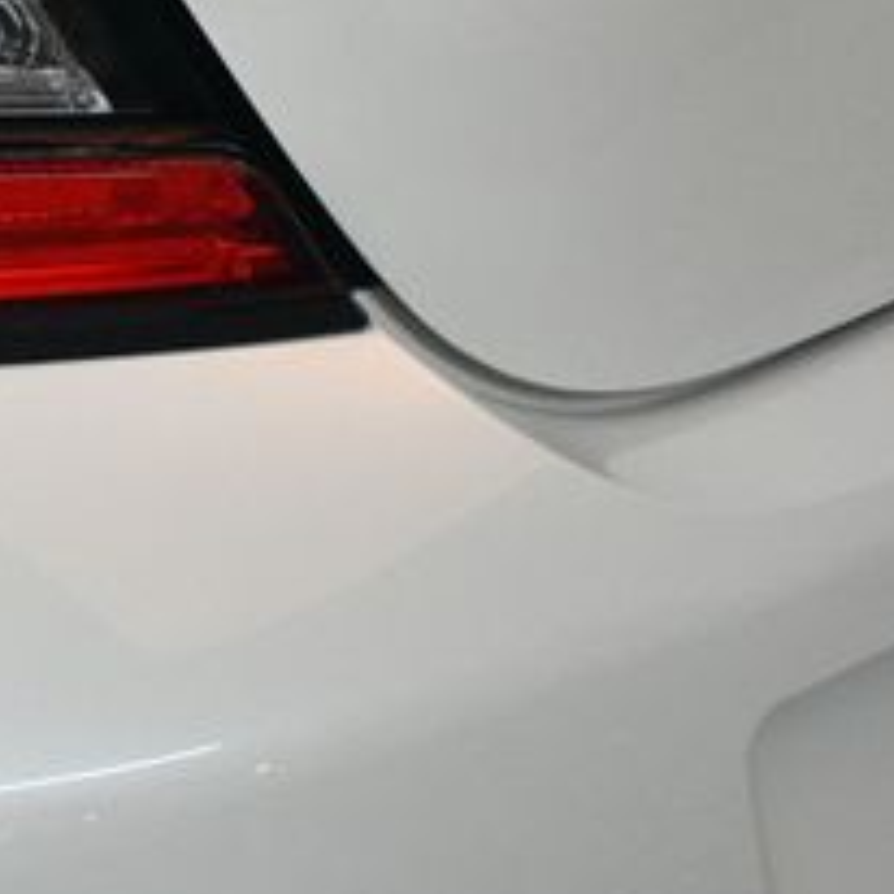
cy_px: 217
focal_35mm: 119
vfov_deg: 14.6
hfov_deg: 13.8
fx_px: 3477
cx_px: -438
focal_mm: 30
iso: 1400
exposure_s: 1/125
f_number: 4
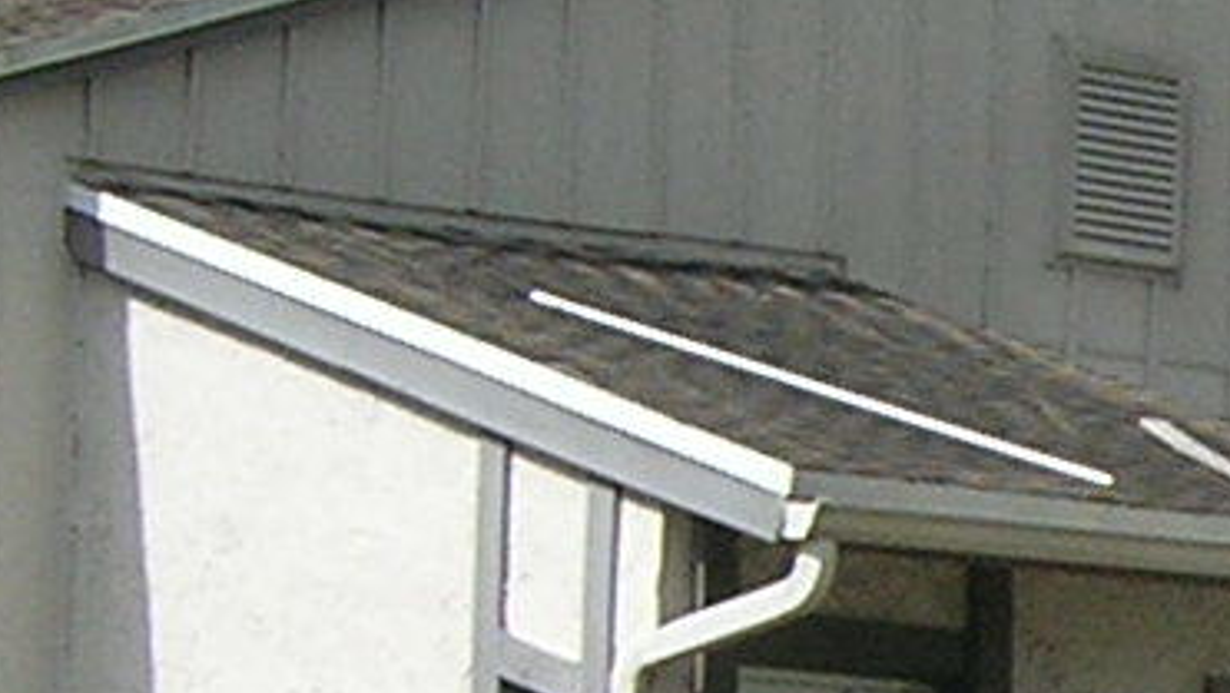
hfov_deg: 8.2
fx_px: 8450
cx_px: 1780
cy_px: 855
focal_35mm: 259
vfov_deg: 4.7
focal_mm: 5.7
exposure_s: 1/368
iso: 50
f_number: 4.9
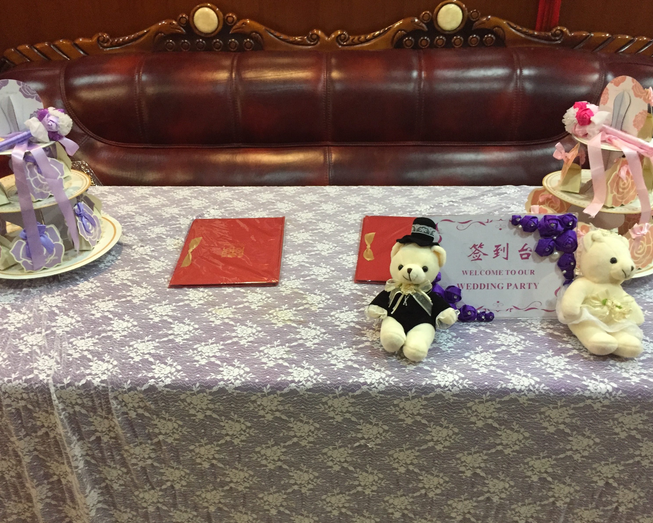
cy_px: 263
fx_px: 599
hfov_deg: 57.2
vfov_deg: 47.1
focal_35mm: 31
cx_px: 319
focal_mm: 4.15
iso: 250
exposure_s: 1/25
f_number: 2.2
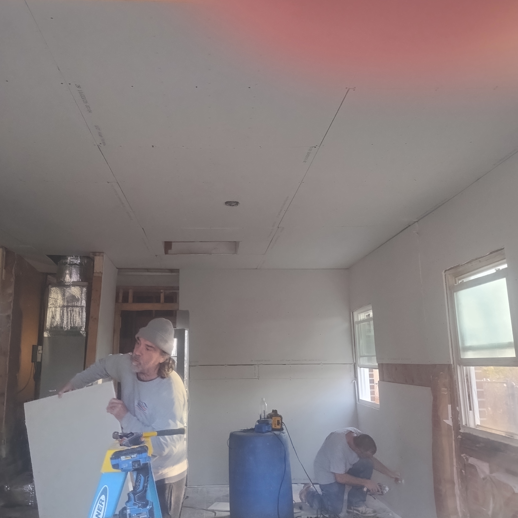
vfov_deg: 54.0
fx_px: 508
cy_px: 254
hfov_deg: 54.0
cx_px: 237
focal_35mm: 30
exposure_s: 1/120
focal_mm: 4.71
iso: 179
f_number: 1.7
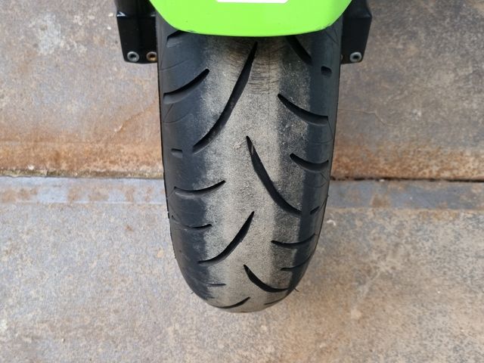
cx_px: 242
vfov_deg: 53.1
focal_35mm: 26
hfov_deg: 67.3
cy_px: 182
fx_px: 364
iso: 125
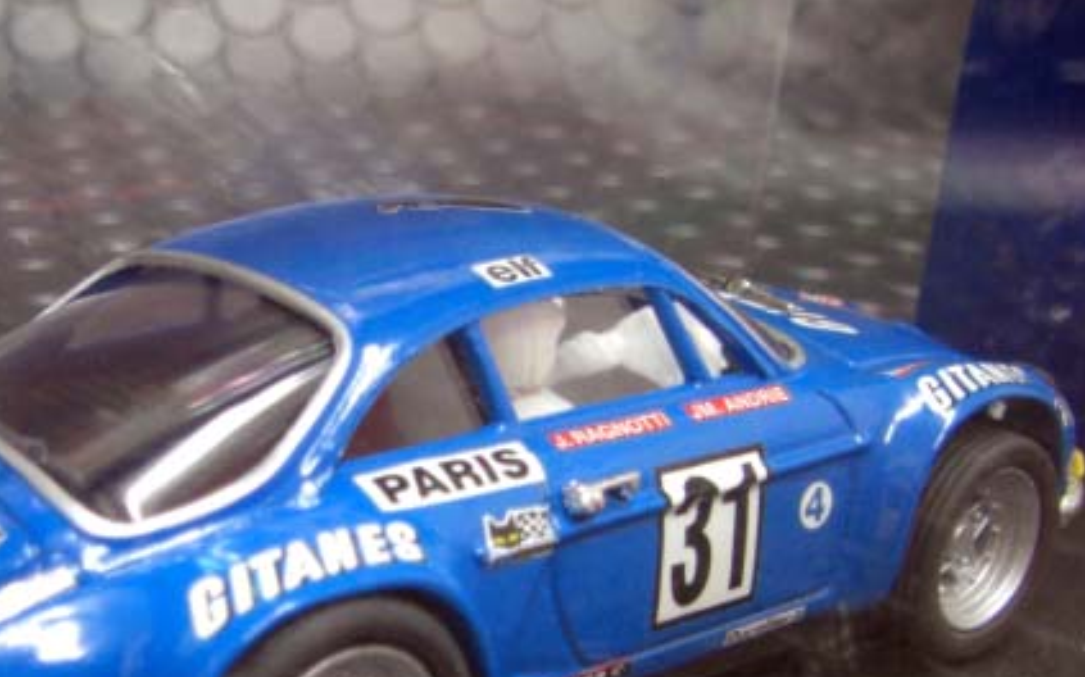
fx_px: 1803
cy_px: 549
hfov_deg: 33.2
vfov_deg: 21.0
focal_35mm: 61
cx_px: 357
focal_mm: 6.3
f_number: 3.4
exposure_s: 1/13
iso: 200
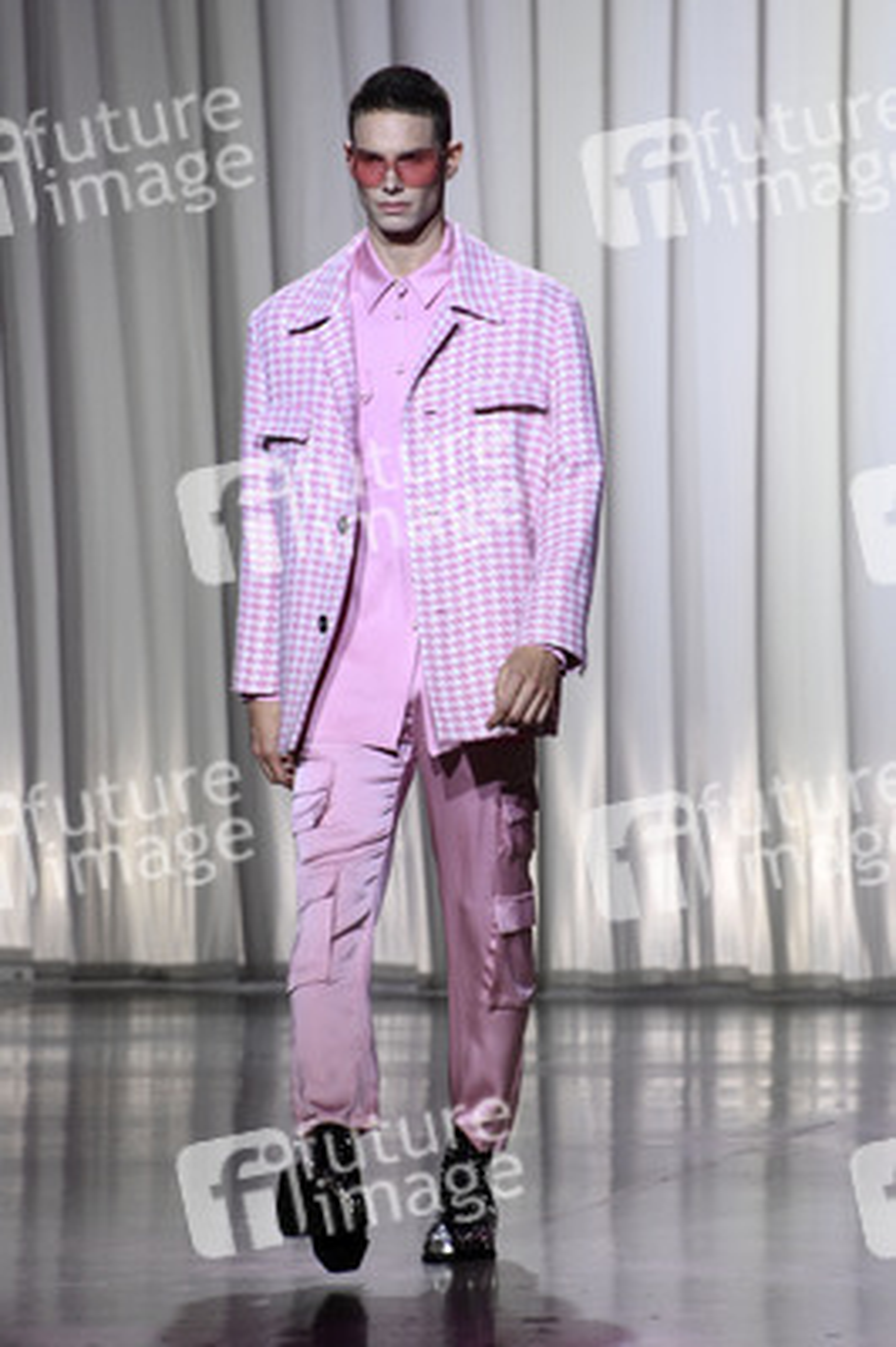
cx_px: 448
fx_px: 11219
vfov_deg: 6.9
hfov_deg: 4.6
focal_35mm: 300
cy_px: 674
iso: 4000
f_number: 7.1
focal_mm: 300
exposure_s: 1/250
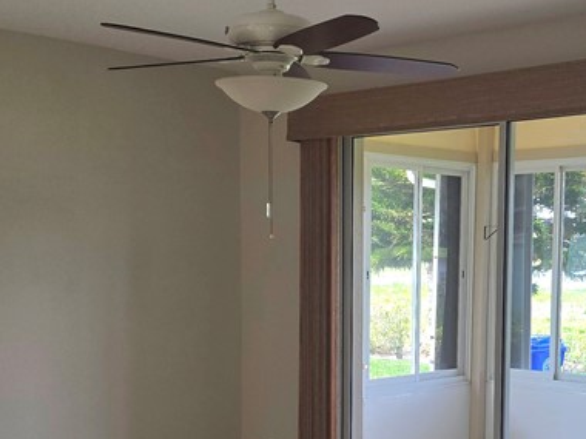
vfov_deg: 23.3
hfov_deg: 31.1
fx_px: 1050
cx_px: 358
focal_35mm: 62
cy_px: 357
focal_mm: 5.4
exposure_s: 1/120
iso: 32
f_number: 1.8
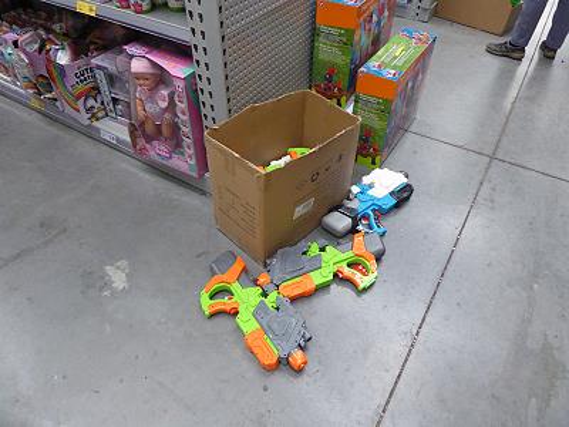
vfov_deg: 54.9
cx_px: 284
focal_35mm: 25
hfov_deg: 69.4
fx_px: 411
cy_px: 214
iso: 800
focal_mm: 4.3
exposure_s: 1/80
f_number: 3.3
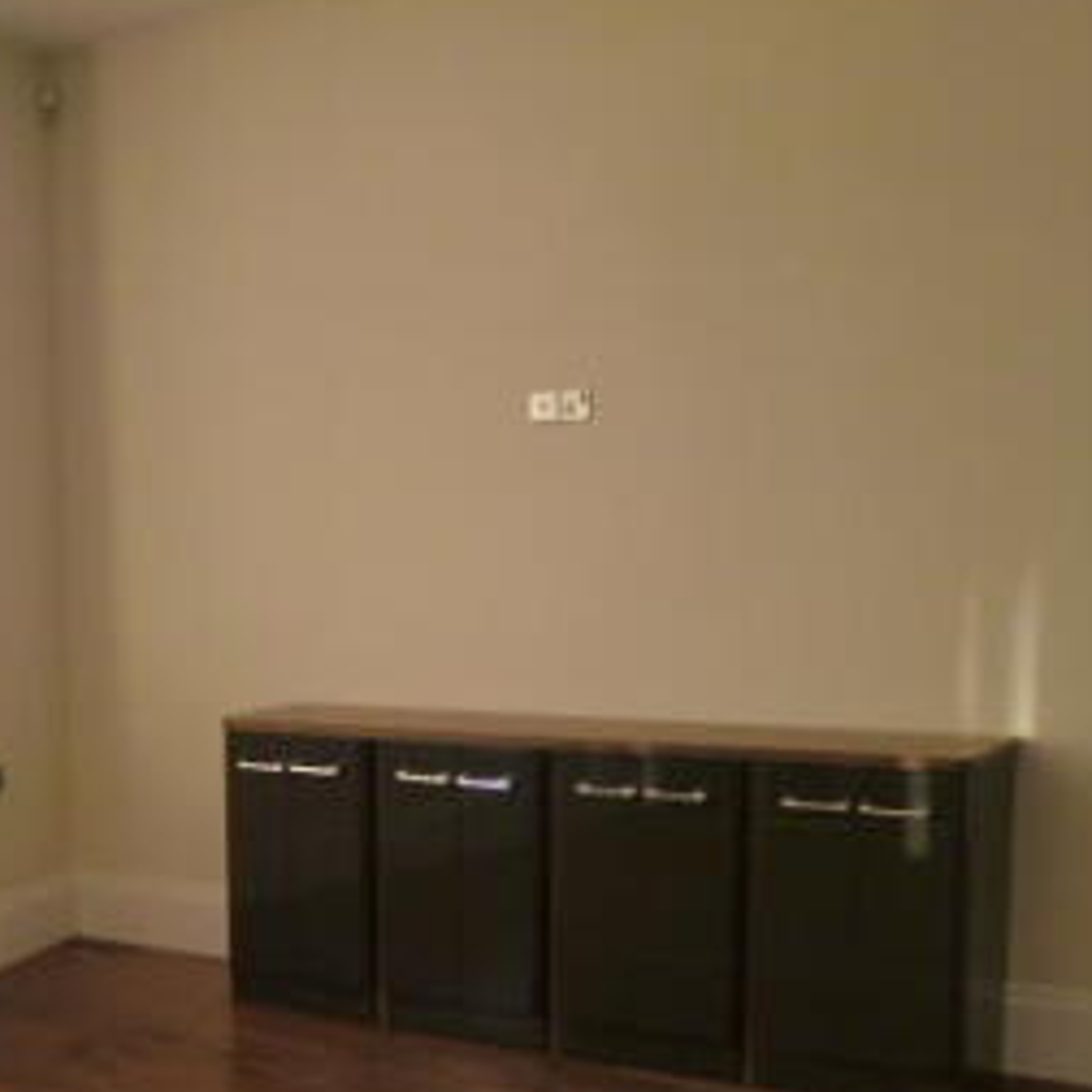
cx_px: 167
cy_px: 748
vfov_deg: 34.3
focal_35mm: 49
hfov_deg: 33.3
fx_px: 1749
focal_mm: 4.3
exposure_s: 1/60
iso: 125
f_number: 2.2
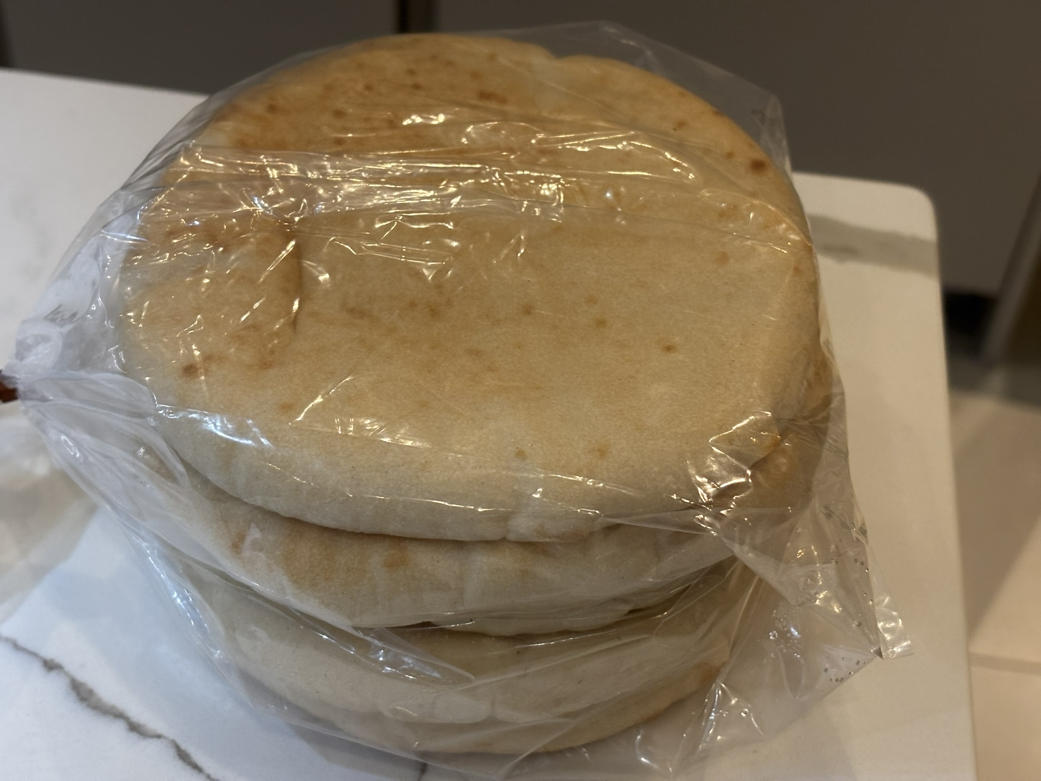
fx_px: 1564
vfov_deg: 28.0
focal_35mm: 52
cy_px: 390
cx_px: 520
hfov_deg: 36.8
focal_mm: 5.96
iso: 200
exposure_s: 1/33
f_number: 1.6
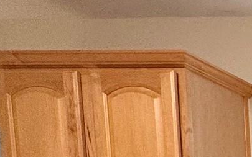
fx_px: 515
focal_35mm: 75
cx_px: 618
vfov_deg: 13.8
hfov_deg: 14.8
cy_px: 345
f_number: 2.2
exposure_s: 1/120
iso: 125
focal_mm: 2.22
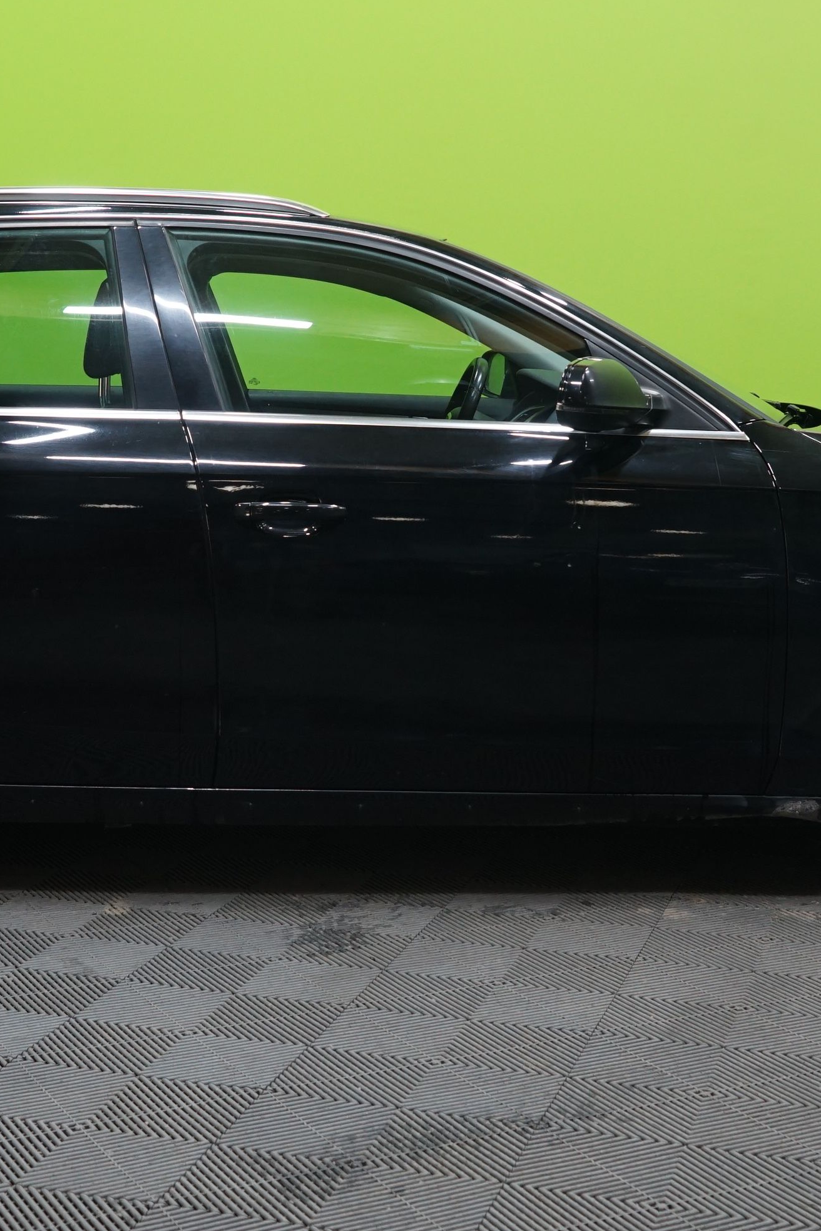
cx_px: 294
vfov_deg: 34.3
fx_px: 1984
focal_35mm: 58
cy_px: 469
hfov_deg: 23.3
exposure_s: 1/20
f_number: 5
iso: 800
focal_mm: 29
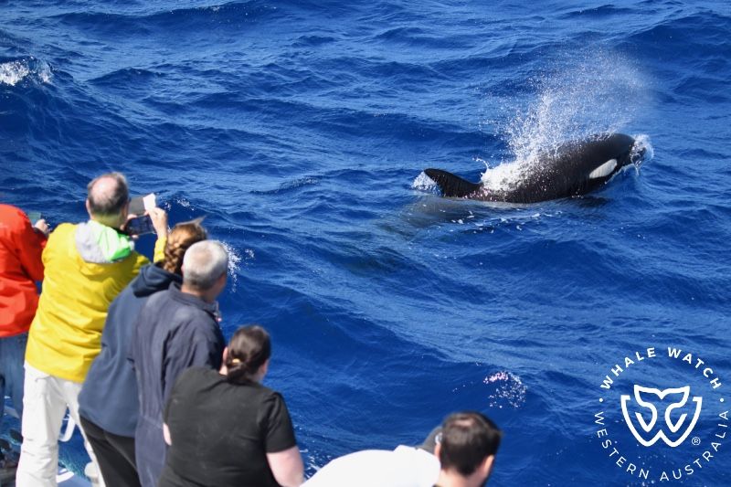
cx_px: 366
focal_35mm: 90
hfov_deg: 22.6
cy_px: 244
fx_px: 1827
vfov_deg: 15.2
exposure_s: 1/8000
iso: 1400
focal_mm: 90
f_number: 4.8
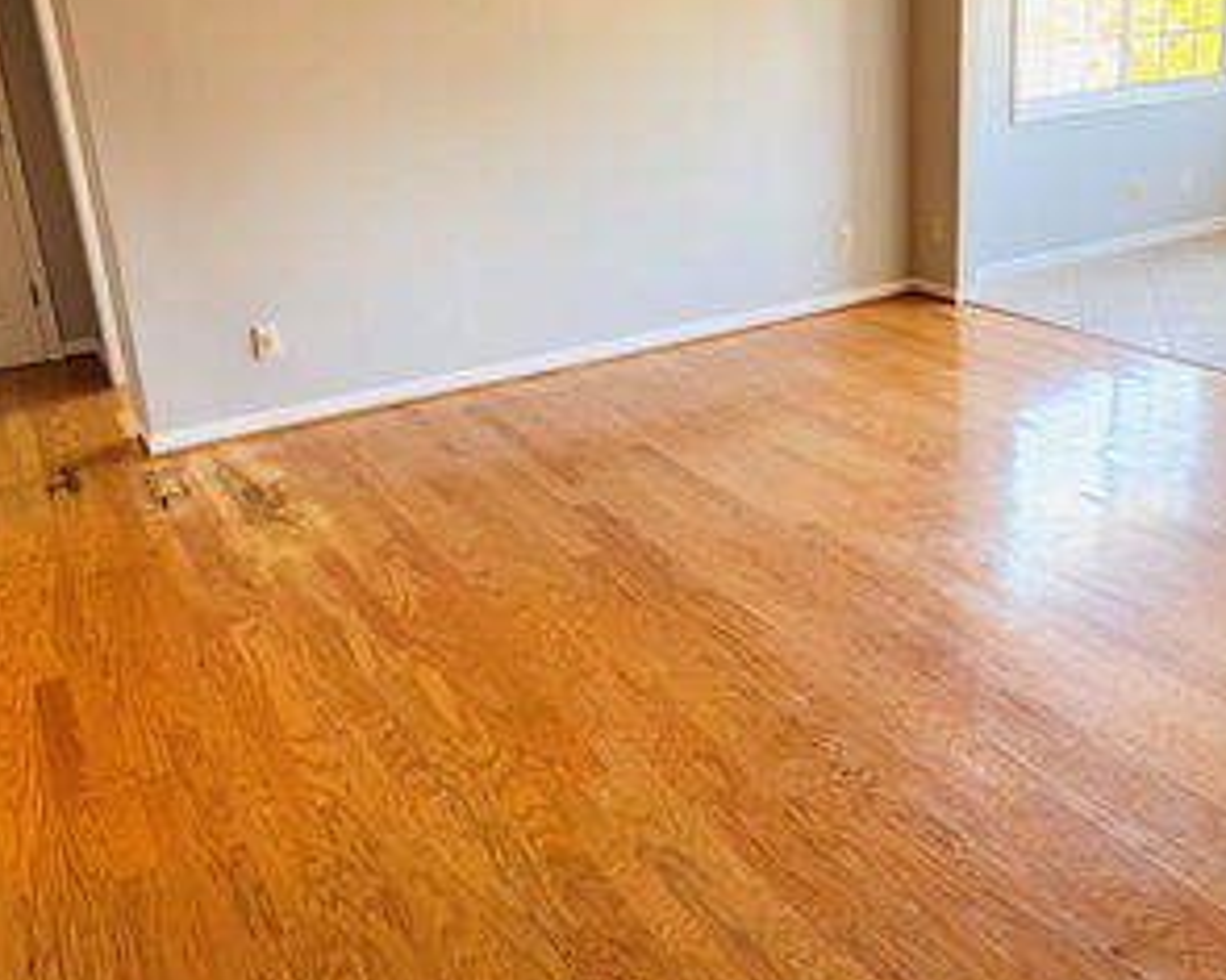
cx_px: 769
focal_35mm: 34
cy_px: 367
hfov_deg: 52.3
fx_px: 1233
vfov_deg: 43.0
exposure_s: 1/60
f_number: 1.78
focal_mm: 6.76
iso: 125
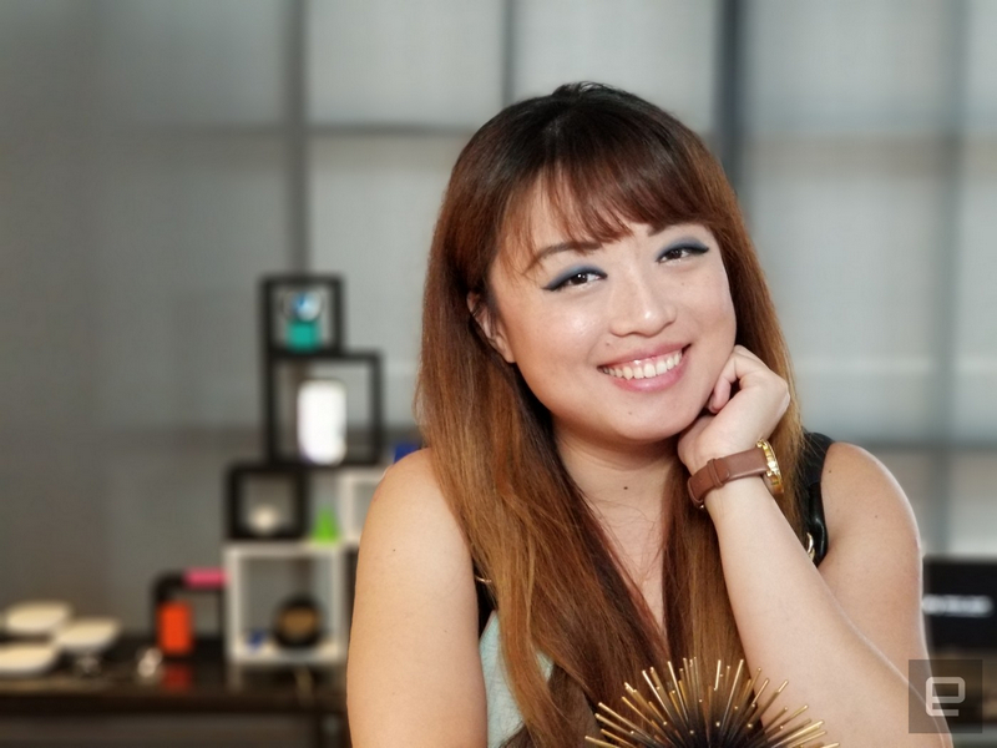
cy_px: 374
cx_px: 498
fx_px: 1498
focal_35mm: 52
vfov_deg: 28.0
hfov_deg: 36.8
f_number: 2.4
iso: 320
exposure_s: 1/30
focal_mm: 6
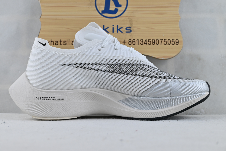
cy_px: 76
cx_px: 113
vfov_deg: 28.5
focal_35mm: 47
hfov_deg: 41.7
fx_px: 297
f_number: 5
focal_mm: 31.5
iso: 100
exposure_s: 1/60
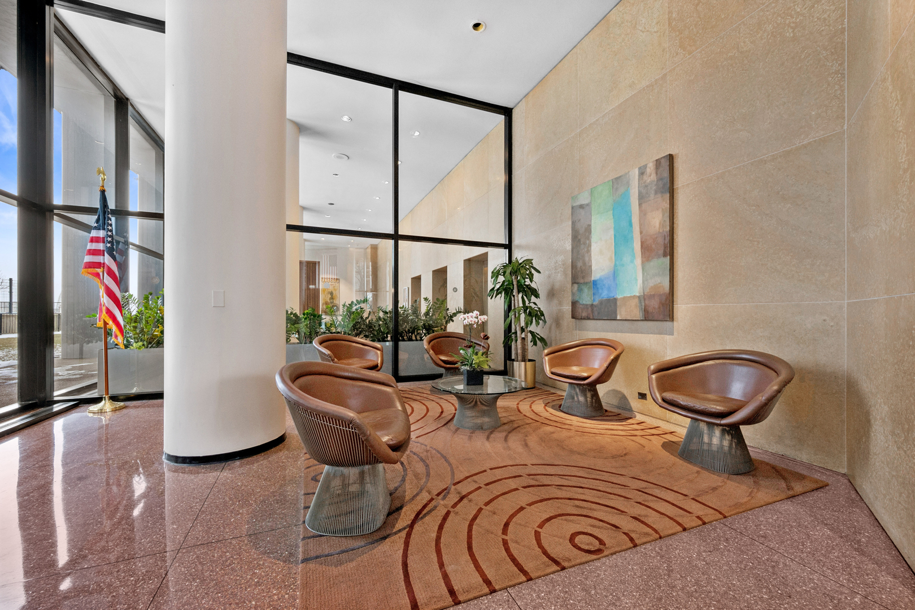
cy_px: 305
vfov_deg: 81.2
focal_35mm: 14
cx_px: 458
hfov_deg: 104.3
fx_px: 356
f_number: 11
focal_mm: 14
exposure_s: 1/15
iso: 400
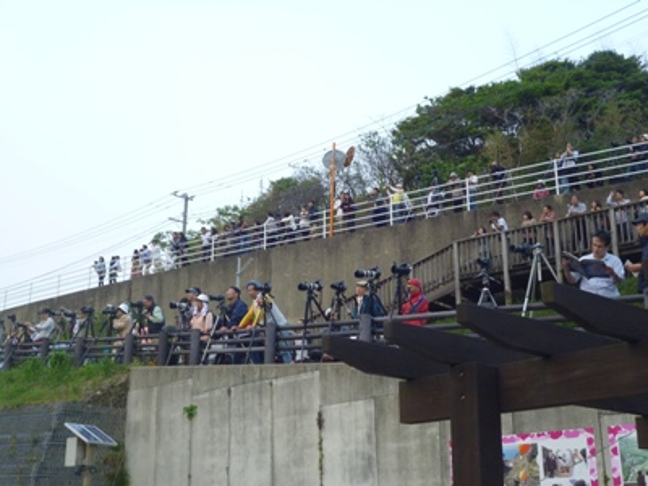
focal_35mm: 48
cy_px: 243
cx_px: 324
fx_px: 899
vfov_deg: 30.3
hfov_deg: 39.7
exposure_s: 1/80
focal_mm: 8.6
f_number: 4
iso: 250
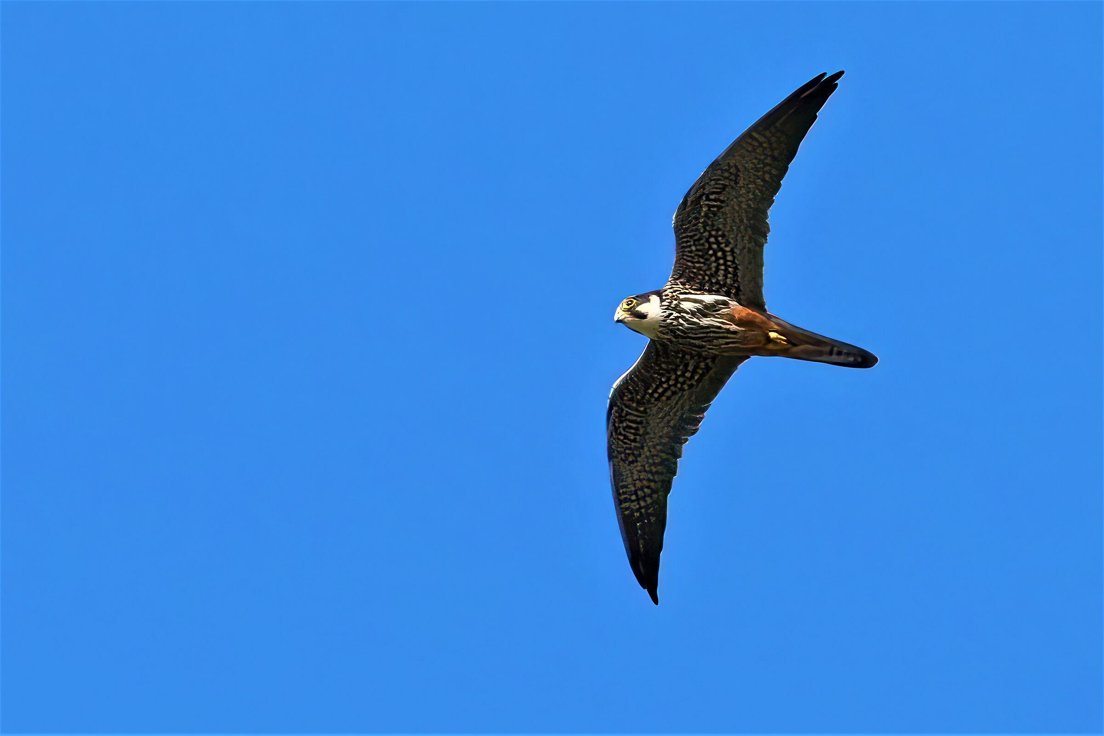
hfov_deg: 3.4
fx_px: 18395
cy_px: 368
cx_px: 552
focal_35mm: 600
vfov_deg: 2.3
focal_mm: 600
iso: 2000
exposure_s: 1/4000
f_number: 7.1
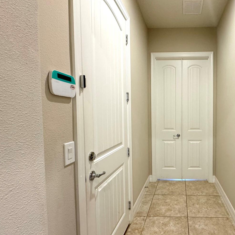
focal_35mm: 20
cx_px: 175
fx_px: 154
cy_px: 121
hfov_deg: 70.0
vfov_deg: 74.8
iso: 400
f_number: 2.2
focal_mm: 2.22
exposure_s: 1/60
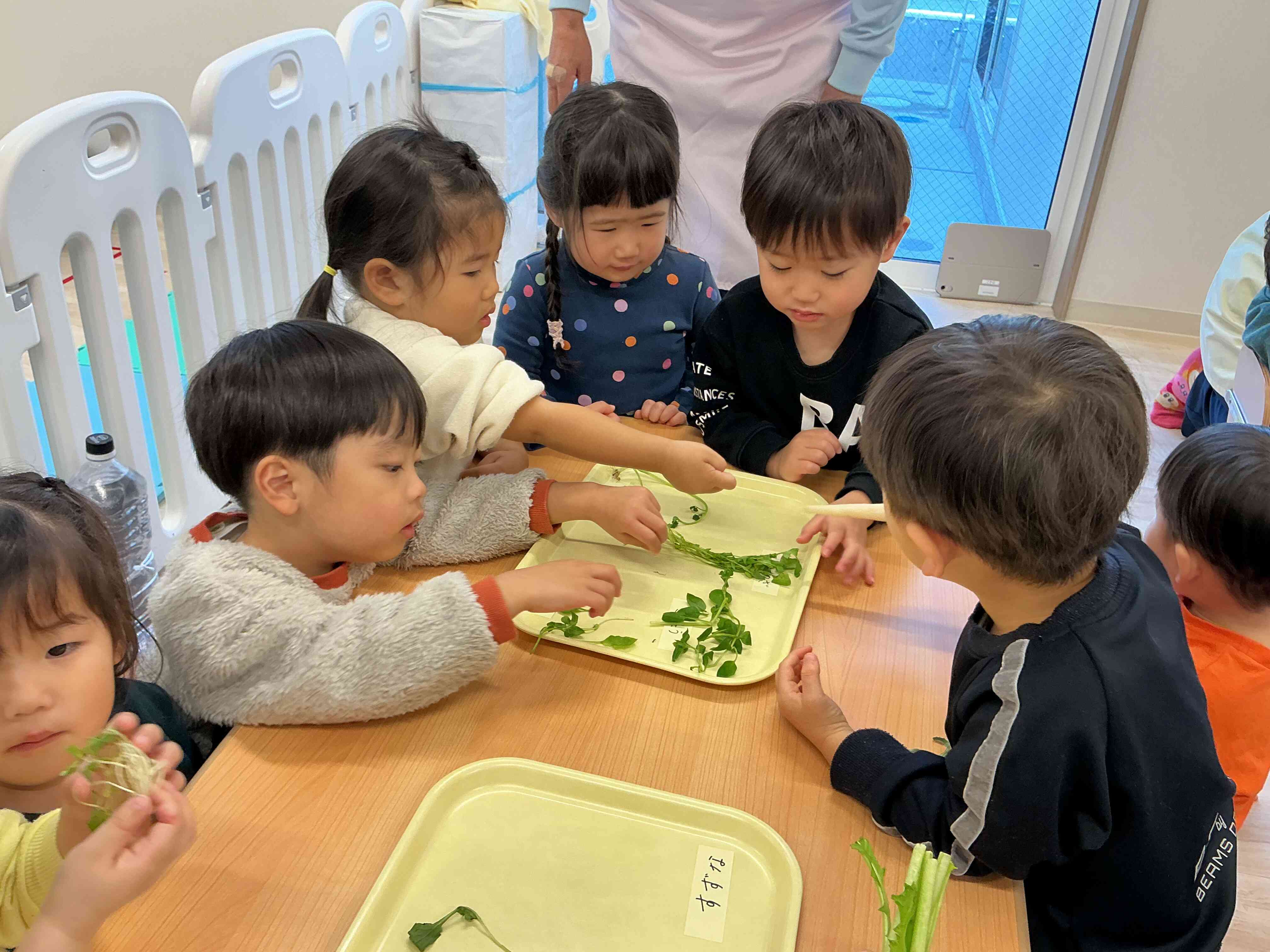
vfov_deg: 48.2
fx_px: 1064
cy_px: 476
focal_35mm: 29
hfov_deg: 61.7
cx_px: 635
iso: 40
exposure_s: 1/50
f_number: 1.8
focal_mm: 3
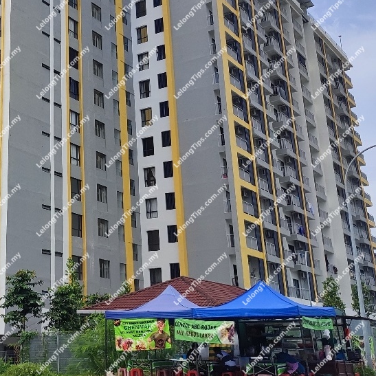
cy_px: 89
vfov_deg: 33.9
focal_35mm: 49
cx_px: -19
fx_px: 602
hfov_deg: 31.5
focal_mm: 5.89
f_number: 1.89
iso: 50
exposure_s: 1/955
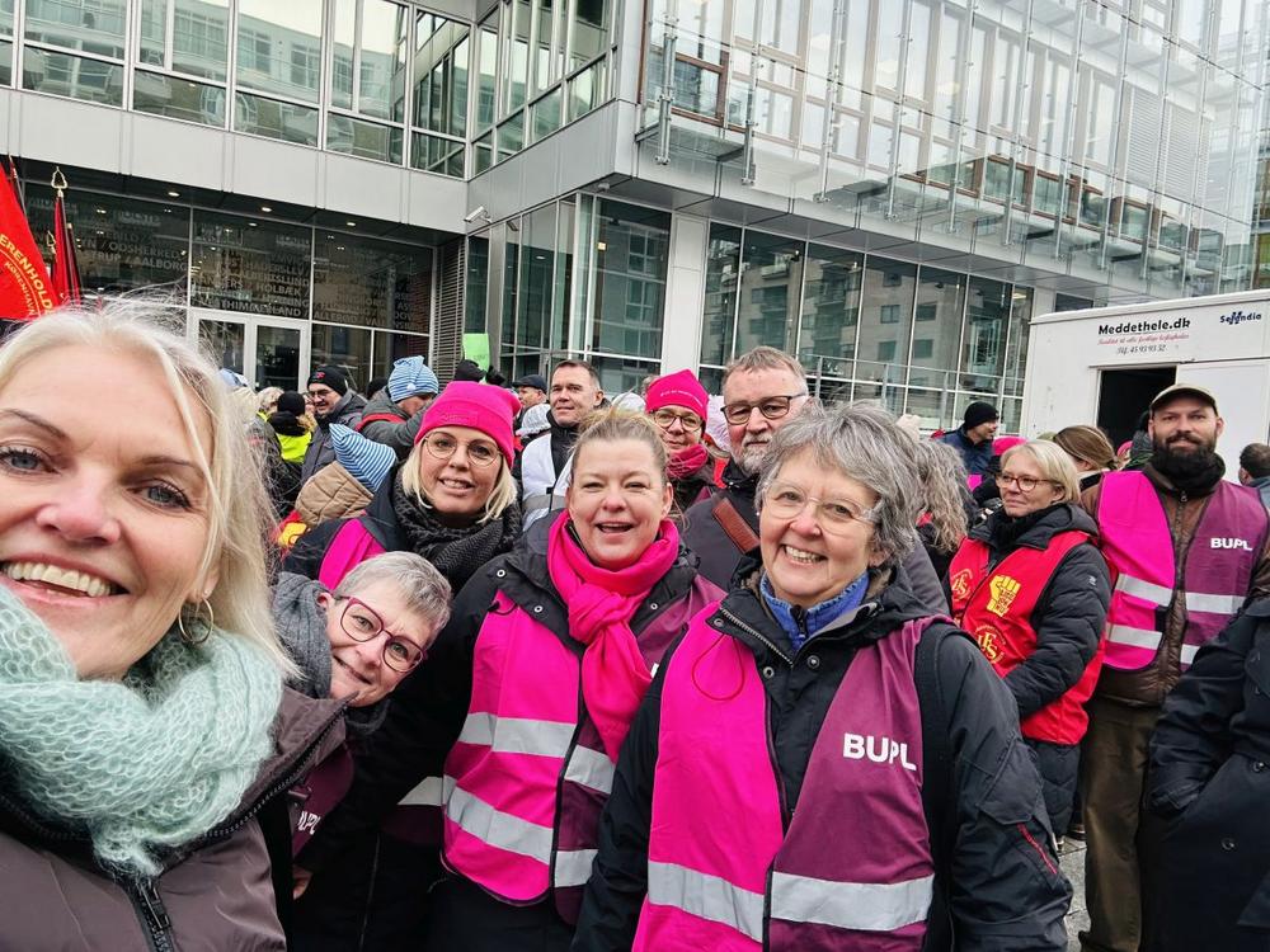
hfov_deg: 73.9
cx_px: 635
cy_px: 476
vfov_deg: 58.9
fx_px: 844
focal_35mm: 23
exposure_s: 1/121
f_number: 1.9
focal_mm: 2.69
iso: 40
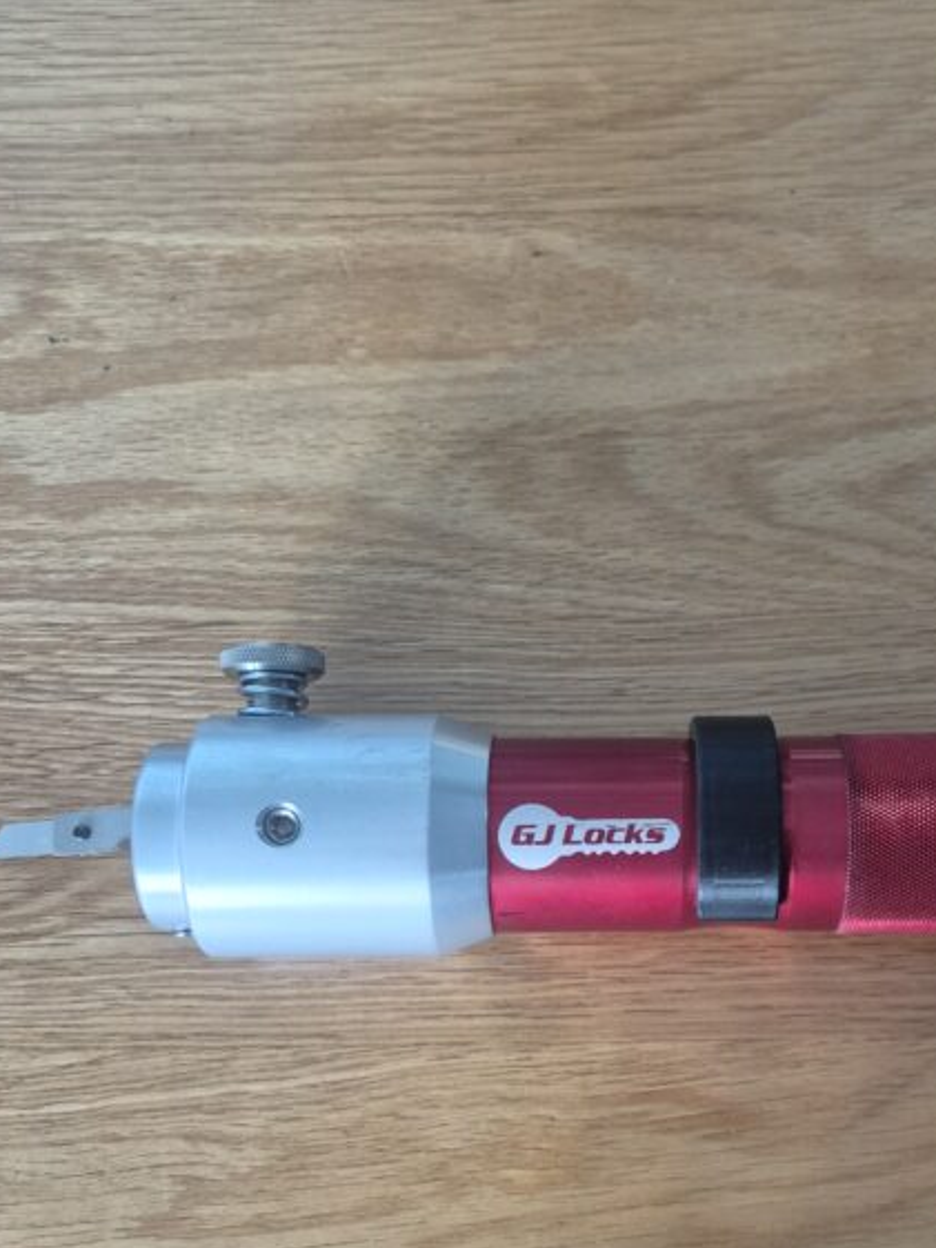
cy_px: 865
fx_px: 1514
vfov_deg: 43.9
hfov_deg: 34.1
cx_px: 614
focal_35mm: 42
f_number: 1.8
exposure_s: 1/100
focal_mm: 5.4
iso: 500
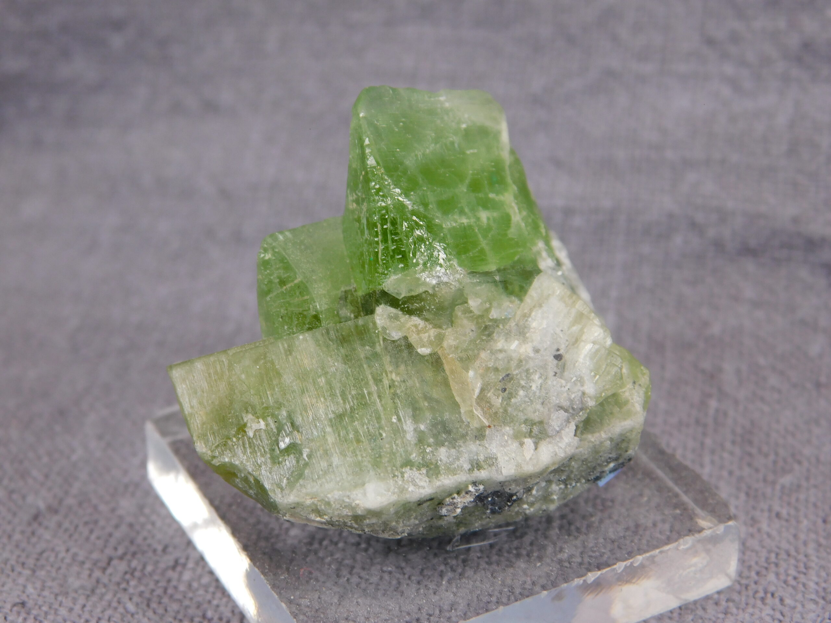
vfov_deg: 18.4
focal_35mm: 80
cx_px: 416
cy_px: 312
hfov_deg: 24.4
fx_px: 1920
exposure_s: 1/100
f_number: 4.4
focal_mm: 14.2
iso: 125
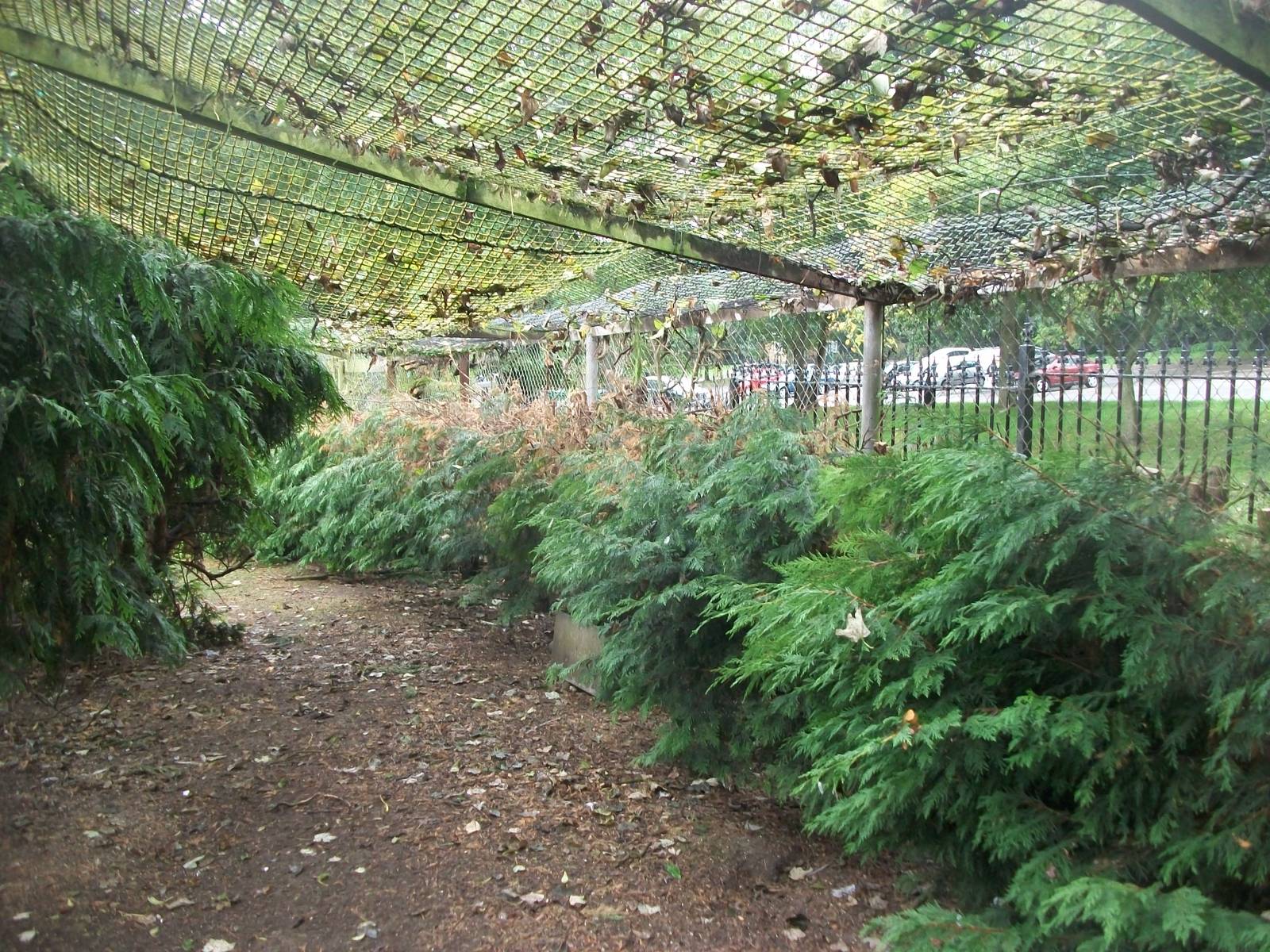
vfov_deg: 44.2
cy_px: 476
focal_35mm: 32
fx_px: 1174
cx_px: 635
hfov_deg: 56.8
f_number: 2.9
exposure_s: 1/15
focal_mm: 5.7
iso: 160
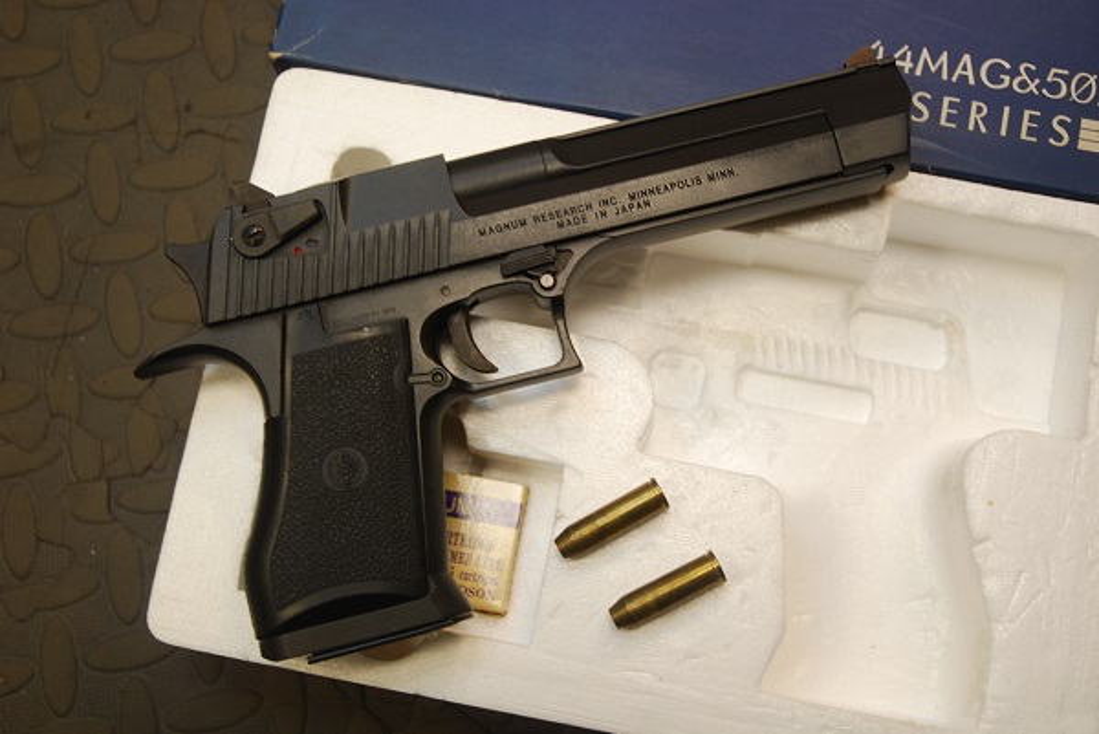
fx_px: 1558
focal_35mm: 51
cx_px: 550
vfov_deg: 26.5
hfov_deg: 38.9
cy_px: 367
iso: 320
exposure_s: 1/30
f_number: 4.2
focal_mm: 34
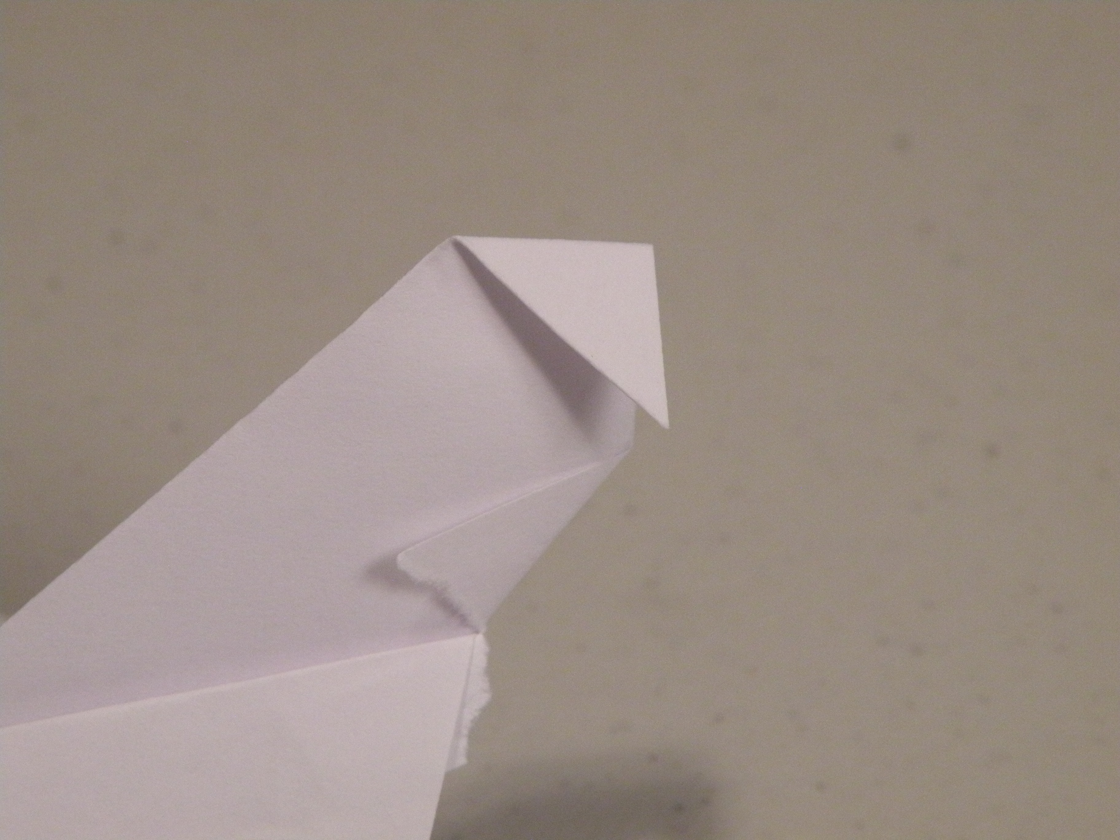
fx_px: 3559
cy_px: 420
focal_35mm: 110
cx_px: 560
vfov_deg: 13.5
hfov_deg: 17.9
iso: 400
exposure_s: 1/49.8
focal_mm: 19.4
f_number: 4
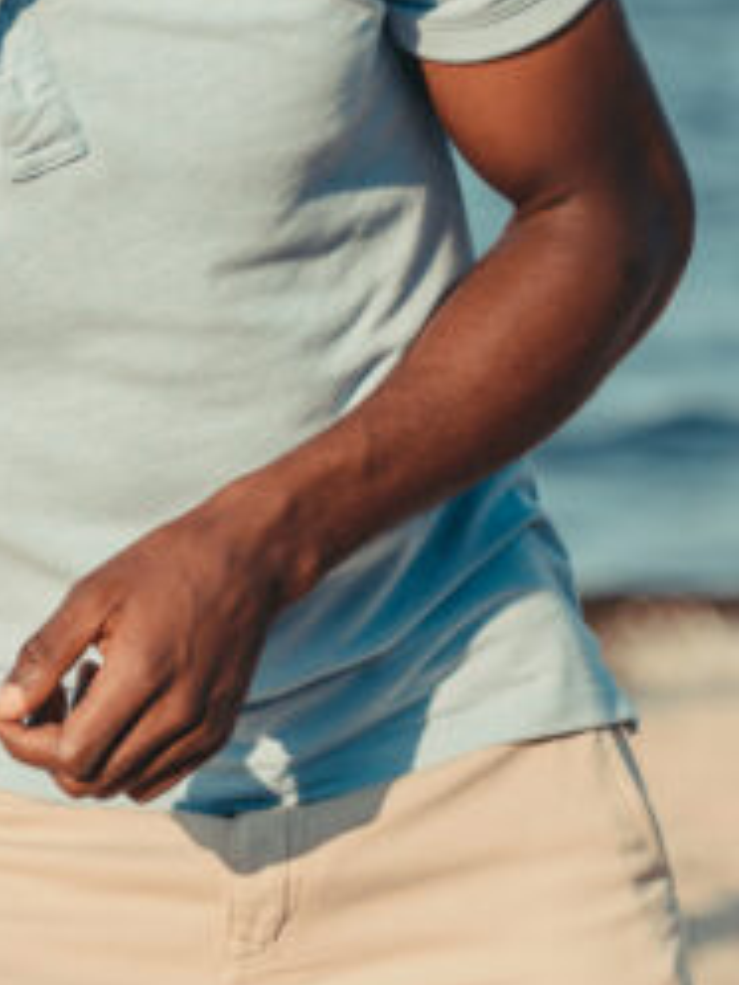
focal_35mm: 326
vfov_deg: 6.1
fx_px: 9279
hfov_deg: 4.5
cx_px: -528
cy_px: 330
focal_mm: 82
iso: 100
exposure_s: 1/1000
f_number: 2.8
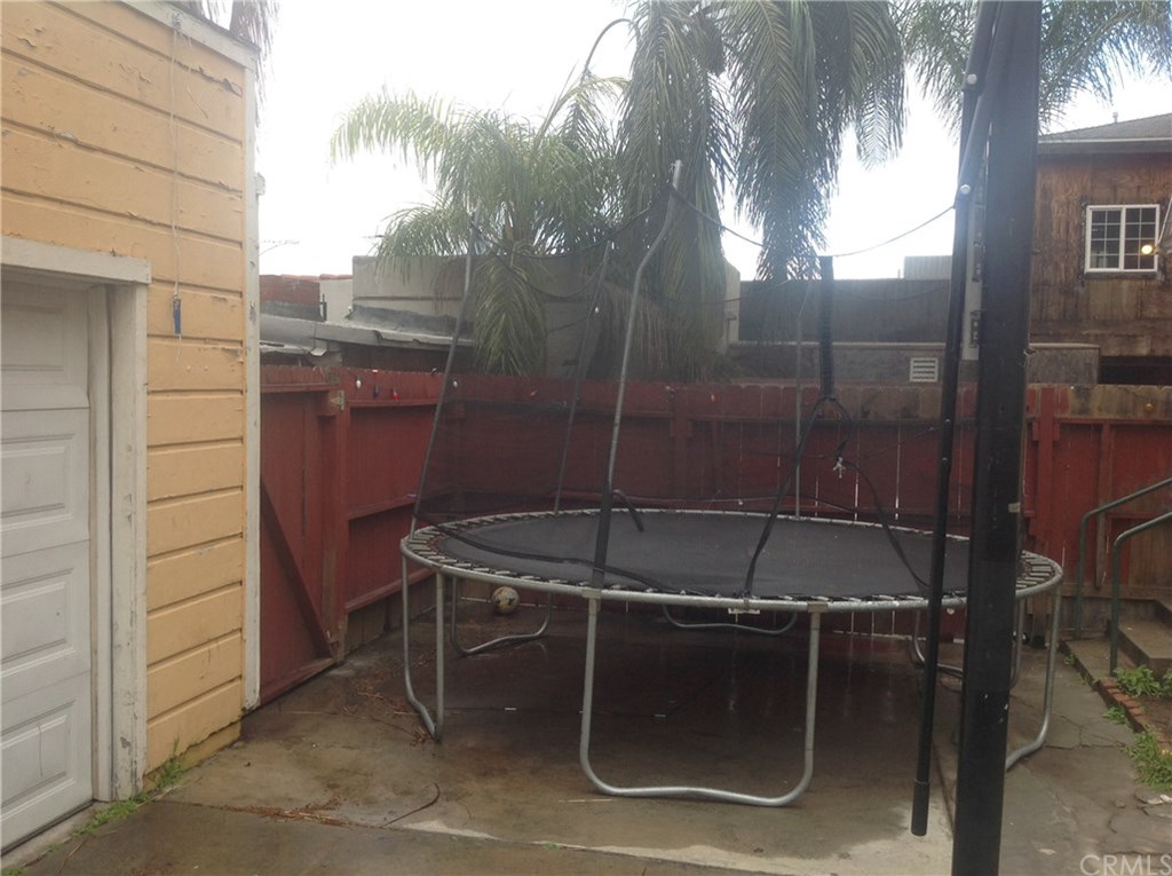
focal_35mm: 35
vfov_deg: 40.6
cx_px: 586
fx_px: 1183
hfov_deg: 52.7
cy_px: 438
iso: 50
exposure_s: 1/231
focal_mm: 4.28
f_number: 2.4
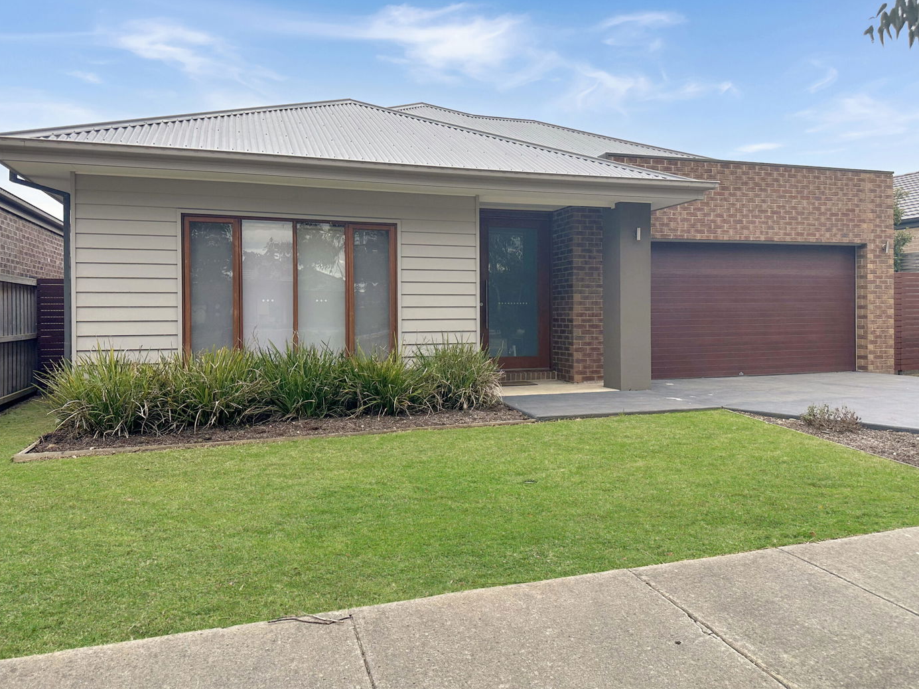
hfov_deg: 67.3
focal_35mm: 26
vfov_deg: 53.0
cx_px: 477
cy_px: 324
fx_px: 690
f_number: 1.78
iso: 80
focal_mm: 6.86
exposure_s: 1/275
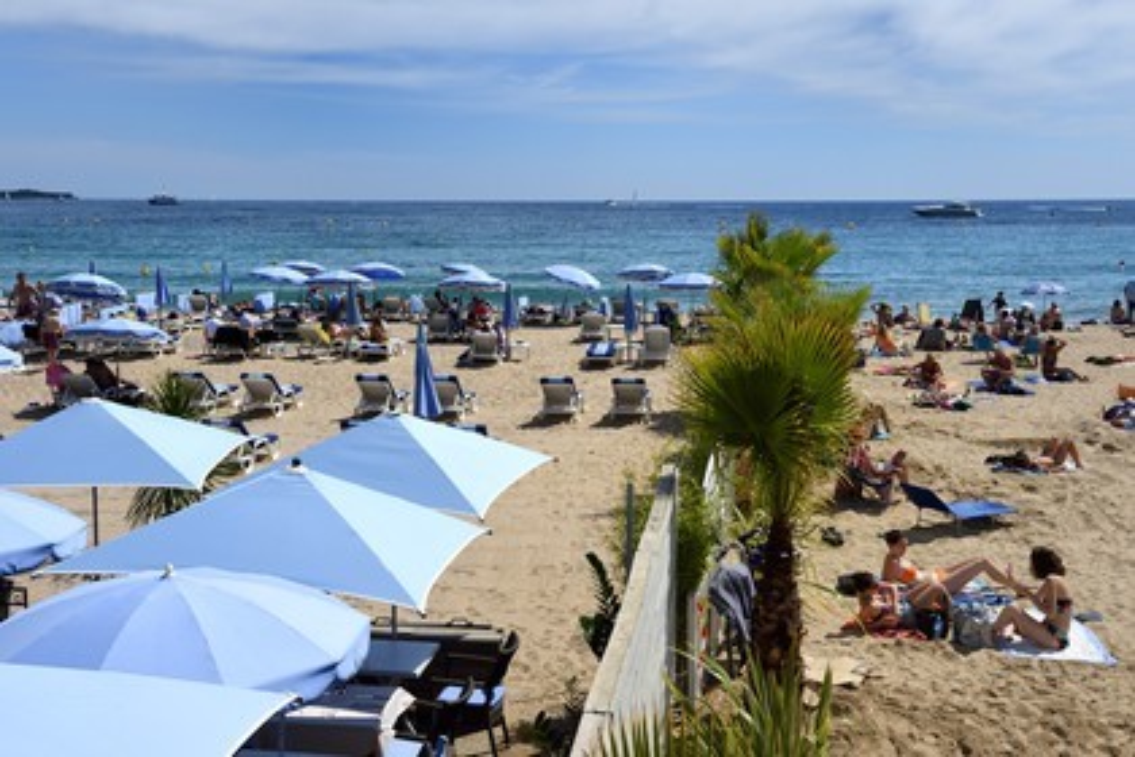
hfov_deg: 46.4
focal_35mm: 42
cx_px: 568
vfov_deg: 31.9
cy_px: 378
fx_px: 1324
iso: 200
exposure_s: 1/320
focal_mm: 42
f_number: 16
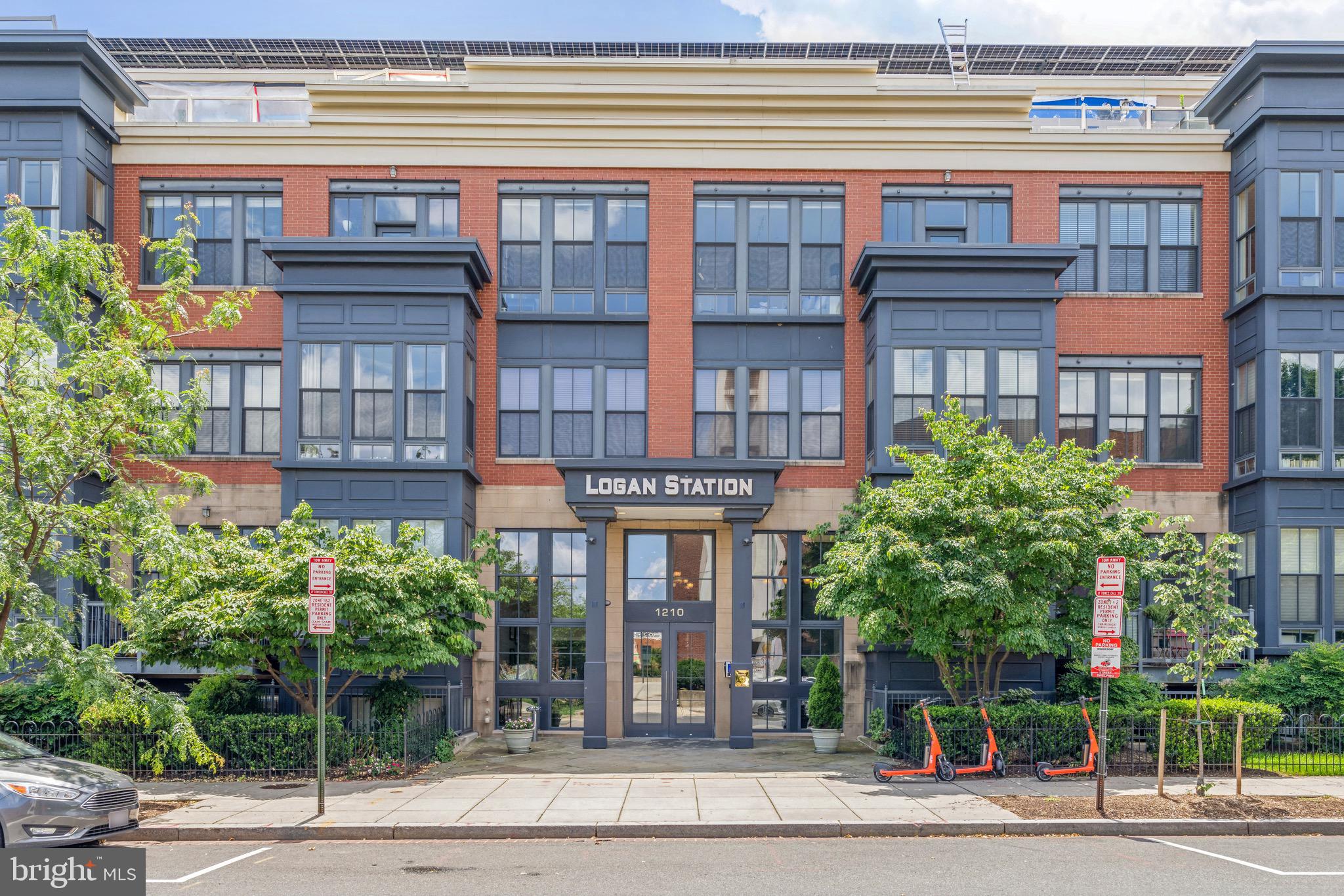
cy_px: 448
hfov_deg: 74.9
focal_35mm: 24
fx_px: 877
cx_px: 672
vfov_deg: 54.1
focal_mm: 23.5
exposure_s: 1/160
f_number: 8
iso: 200
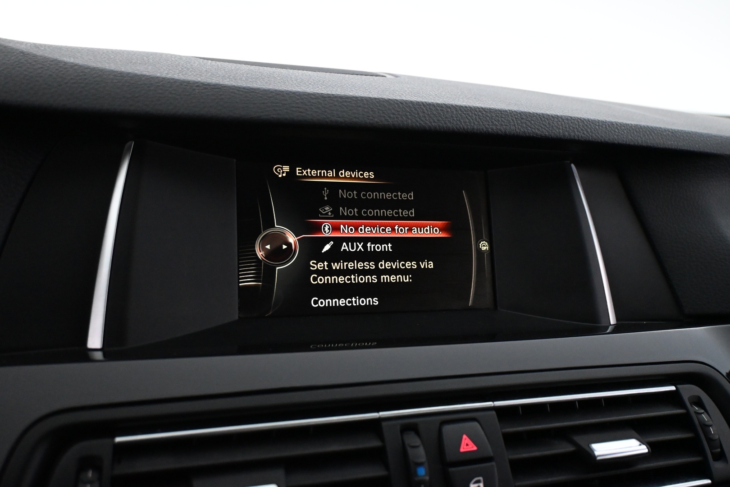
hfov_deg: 60.7
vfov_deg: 42.6
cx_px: 365
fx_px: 623
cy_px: 244
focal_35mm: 31
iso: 4000
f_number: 3.8
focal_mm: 20.5
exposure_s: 1/60
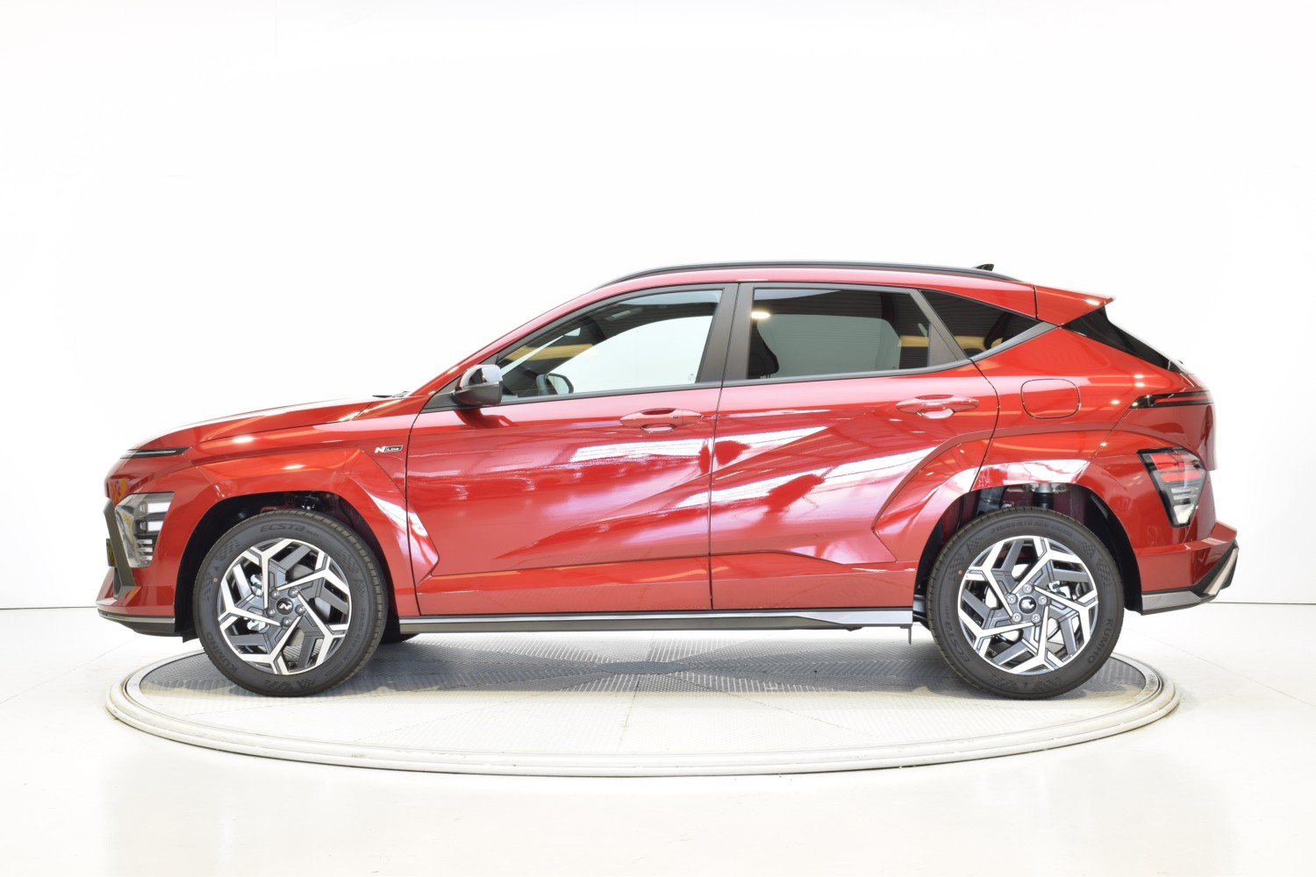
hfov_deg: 38.9
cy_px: 438
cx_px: 658
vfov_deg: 26.5
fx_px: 1864
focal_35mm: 51
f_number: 11
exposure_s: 1/1.6
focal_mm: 34
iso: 100
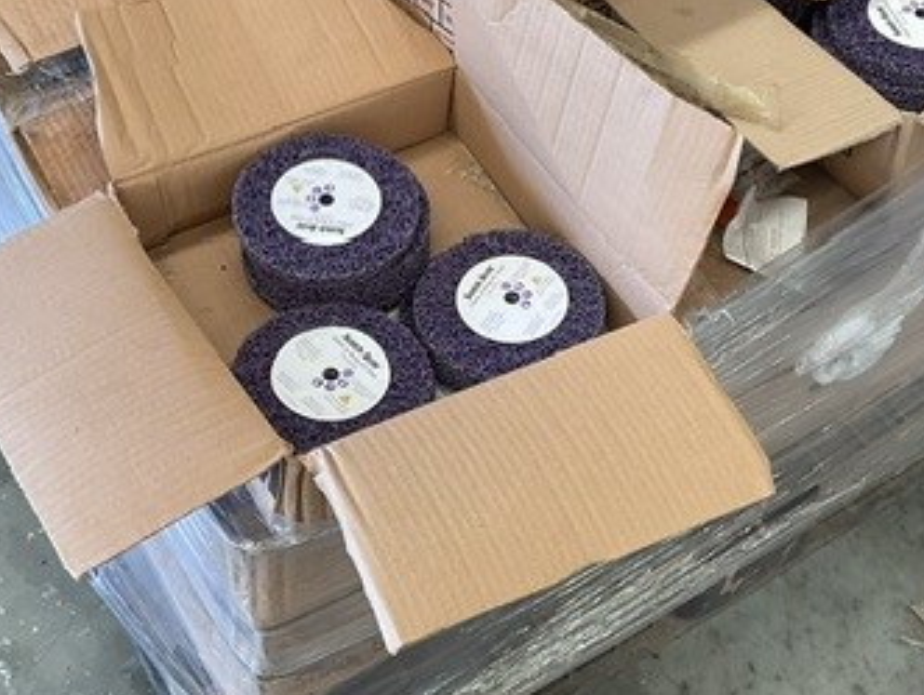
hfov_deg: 34.3
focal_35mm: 56
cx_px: 461
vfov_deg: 25.6
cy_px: 128
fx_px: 1496
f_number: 1.8
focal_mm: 3
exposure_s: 1/60
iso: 50
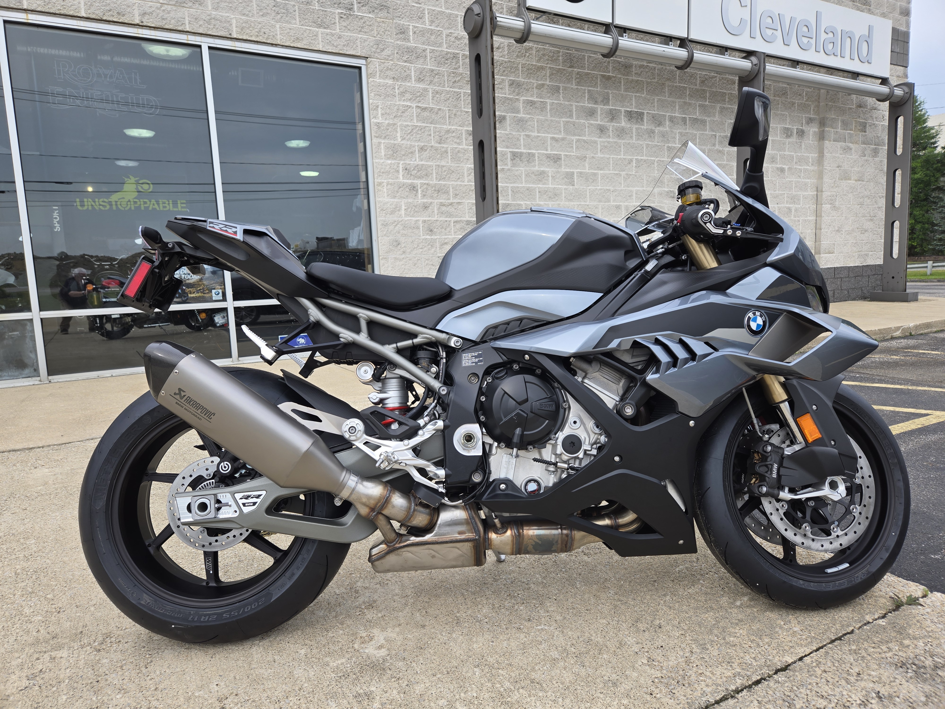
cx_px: 472
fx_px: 628
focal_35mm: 23
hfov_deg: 73.9
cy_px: 354
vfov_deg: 58.9
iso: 25
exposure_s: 1/628
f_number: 1.8
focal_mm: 5.4
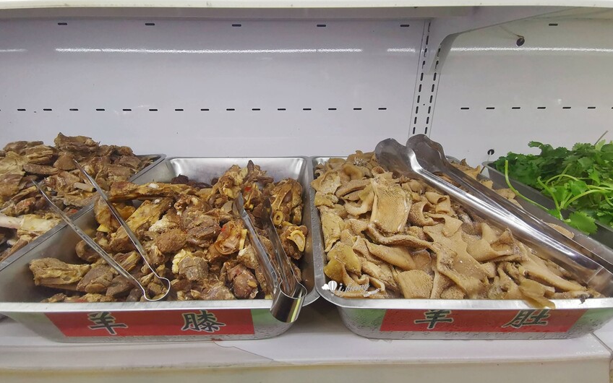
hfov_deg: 94.4
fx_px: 284
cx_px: 306
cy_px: 181
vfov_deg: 67.9
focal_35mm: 17
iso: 160
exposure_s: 1/120
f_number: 2.2
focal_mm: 2.35
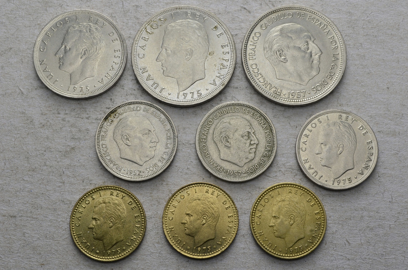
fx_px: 656
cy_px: 134
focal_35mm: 58
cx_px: 211
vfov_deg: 23.3
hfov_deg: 34.5
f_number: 14
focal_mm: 36
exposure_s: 1/250
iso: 400
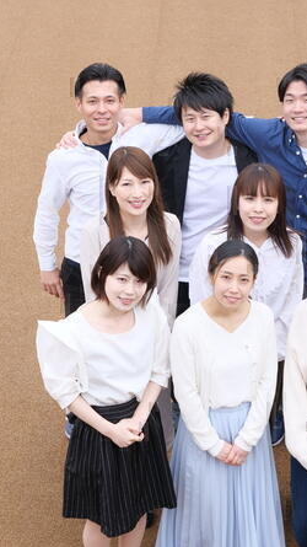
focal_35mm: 100
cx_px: 222
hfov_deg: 12.1
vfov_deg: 21.4
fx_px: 1449
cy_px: 275
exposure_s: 1/200
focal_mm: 34
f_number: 5
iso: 200
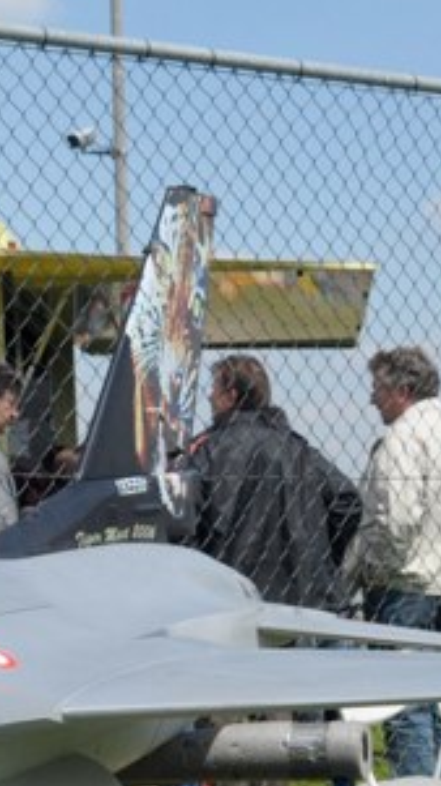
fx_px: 2436
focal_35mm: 117
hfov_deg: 10.0
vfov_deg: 18.1
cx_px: -245
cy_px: 645
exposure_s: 1/800
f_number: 14
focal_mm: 28
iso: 400
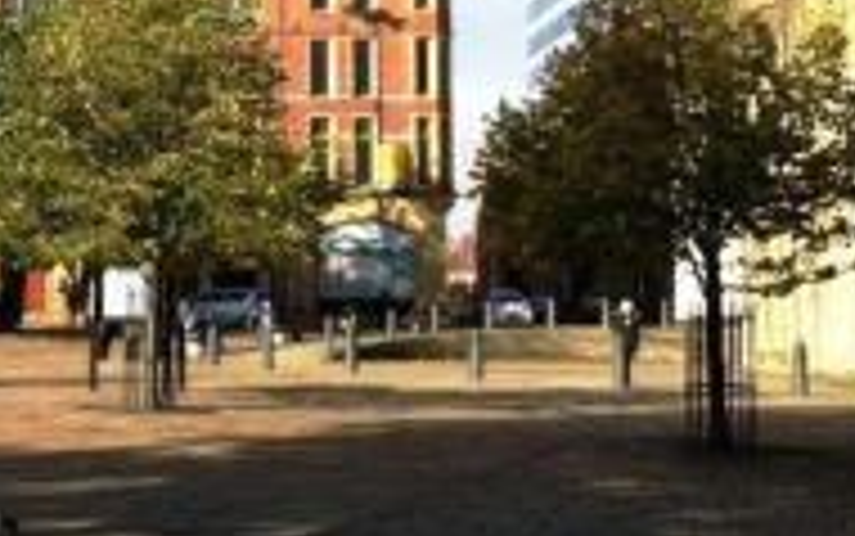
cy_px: 88
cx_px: 140
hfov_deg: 23.9
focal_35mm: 85
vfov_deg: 15.3
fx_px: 1982
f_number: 2.8
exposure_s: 1/838
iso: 80
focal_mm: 3.85
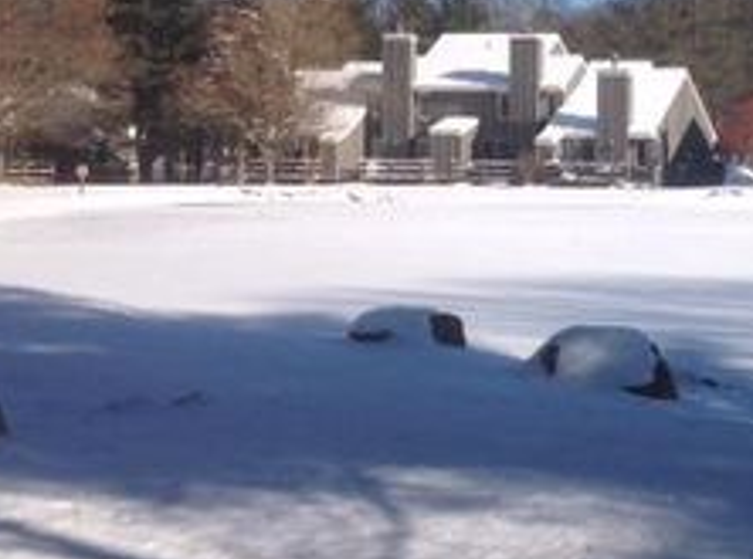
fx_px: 1713
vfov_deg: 18.5
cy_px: 174
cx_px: 756
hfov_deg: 23.7
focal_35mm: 79
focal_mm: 4.28
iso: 50
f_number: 2.4
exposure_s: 1/2326
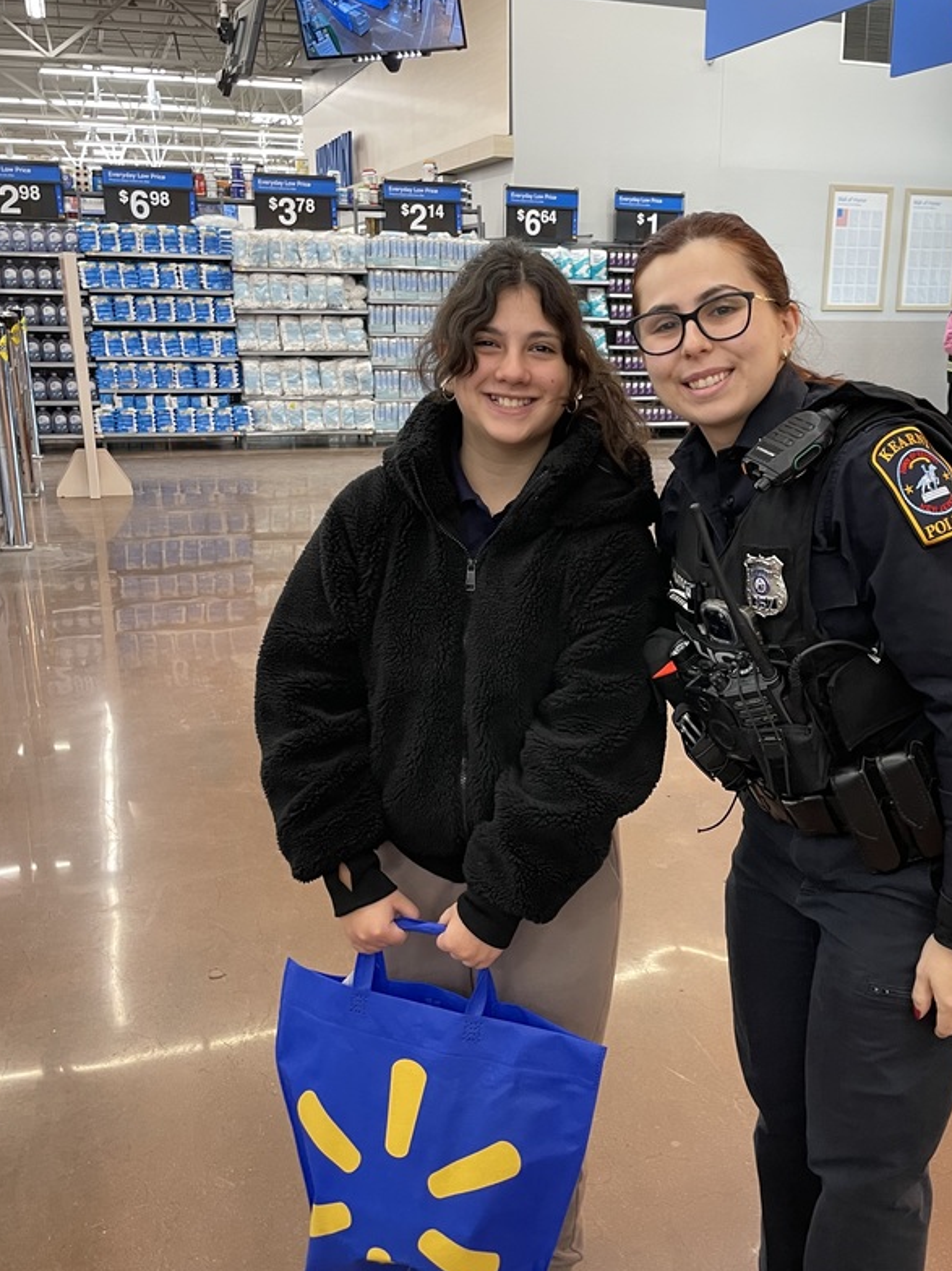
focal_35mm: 34
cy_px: 661
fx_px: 1247
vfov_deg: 53.9
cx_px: 605
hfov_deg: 41.4
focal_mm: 4.2
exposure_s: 1/90
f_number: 1.6
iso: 125
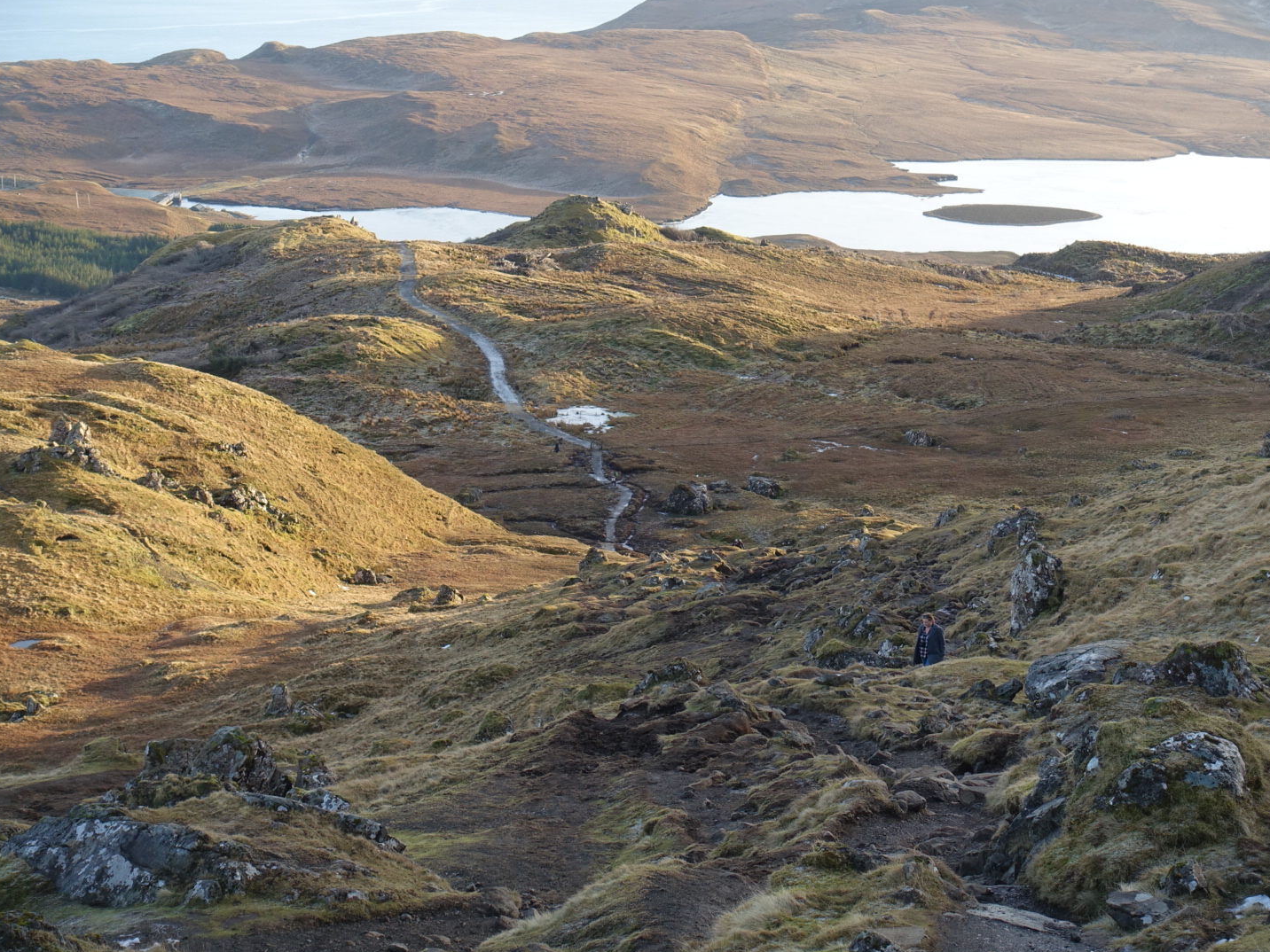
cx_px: 694
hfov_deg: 25.6
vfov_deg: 19.4
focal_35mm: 76
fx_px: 2788
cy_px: 475
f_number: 5.6
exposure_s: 1/80
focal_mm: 25.7
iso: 125
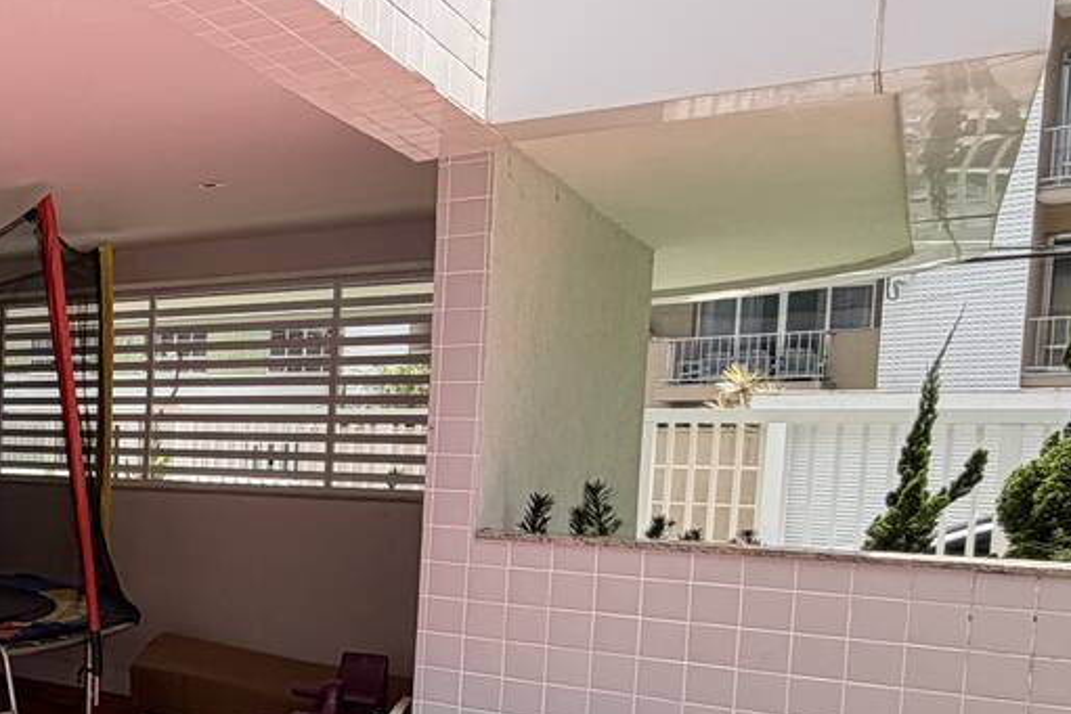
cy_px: 513
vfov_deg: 32.2
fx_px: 1220
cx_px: -187
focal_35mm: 41
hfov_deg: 37.2
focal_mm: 2.22
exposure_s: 1/502
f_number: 2.2
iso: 50
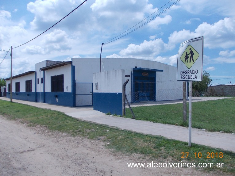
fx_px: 190
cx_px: 118
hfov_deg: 63.5
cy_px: 88
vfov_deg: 49.7
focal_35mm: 28
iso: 80
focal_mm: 4
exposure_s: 1/640
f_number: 5.4
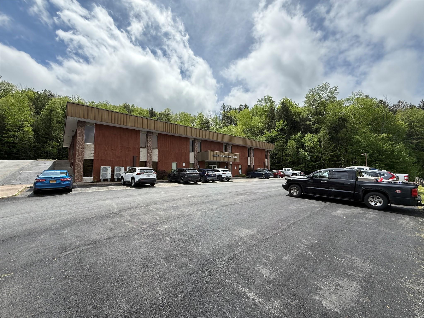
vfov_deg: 85.7
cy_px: 159
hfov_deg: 102.1
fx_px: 171
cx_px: 212
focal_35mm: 14
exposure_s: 1/2320
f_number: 2.2
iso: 64
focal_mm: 2.22
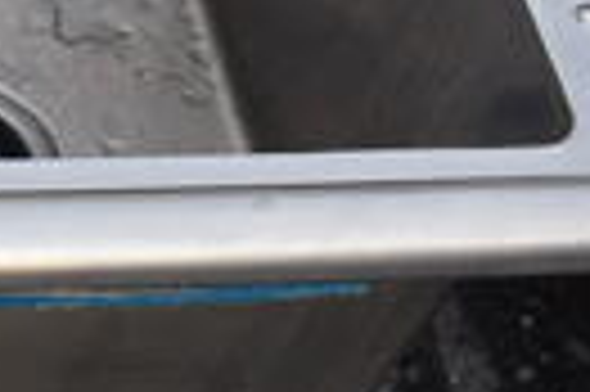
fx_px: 2292
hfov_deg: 12.5
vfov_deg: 9.6
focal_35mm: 140
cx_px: -680
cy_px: -140
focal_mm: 20
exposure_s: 1/200
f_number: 6.3
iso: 200
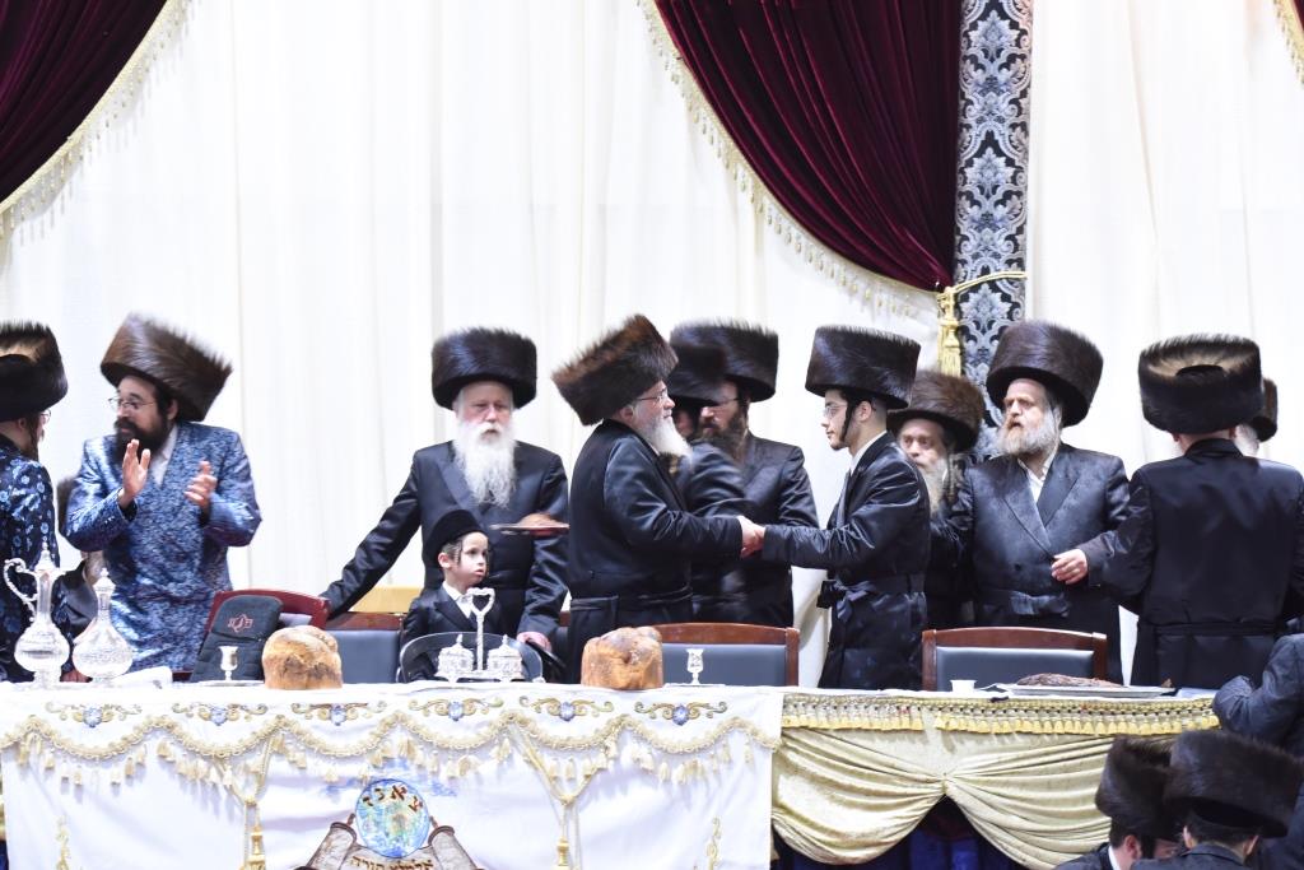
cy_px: 435
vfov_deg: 6.2
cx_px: 652
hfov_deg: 9.4
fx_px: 7969
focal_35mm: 220
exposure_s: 1/80
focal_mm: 220
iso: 4000
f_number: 5.3
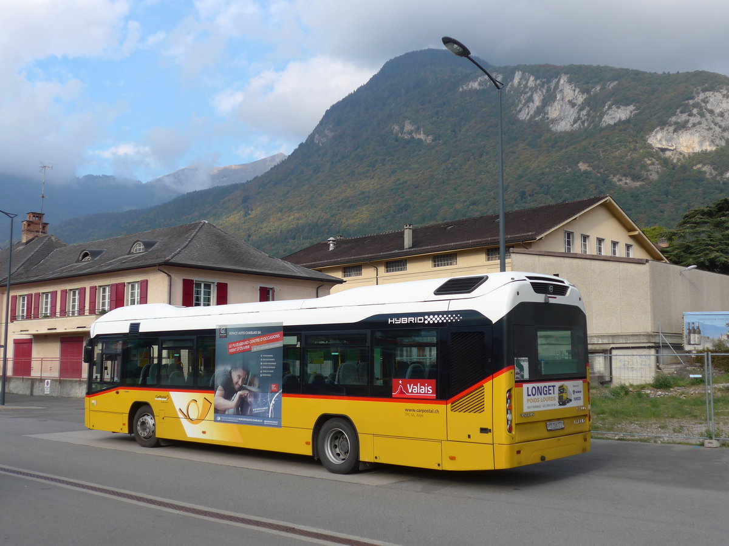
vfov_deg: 36.8
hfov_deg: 47.9
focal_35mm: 39
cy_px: 273
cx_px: 364
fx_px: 821
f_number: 2.8
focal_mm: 8
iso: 80
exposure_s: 1/640
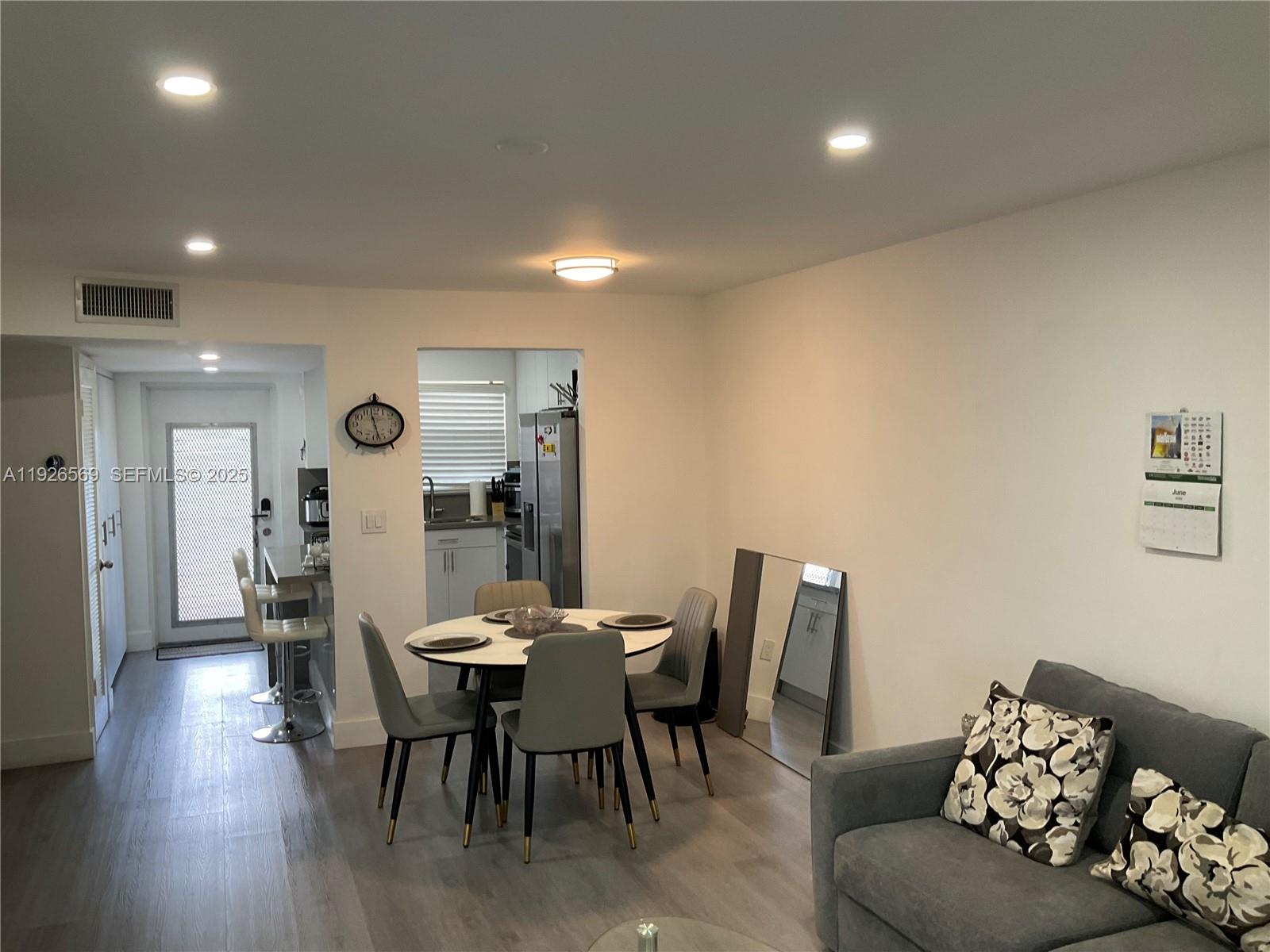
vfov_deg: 48.2
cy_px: 476
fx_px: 1064
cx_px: 635
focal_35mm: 29
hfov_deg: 61.7
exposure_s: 1/60
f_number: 1.8
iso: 64
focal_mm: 3
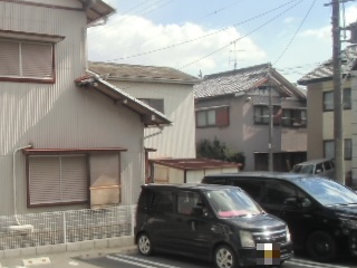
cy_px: 186
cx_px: 54
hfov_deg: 37.7
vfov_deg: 30.0
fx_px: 495
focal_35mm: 48
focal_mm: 4.24
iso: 64
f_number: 3
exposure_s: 1/800
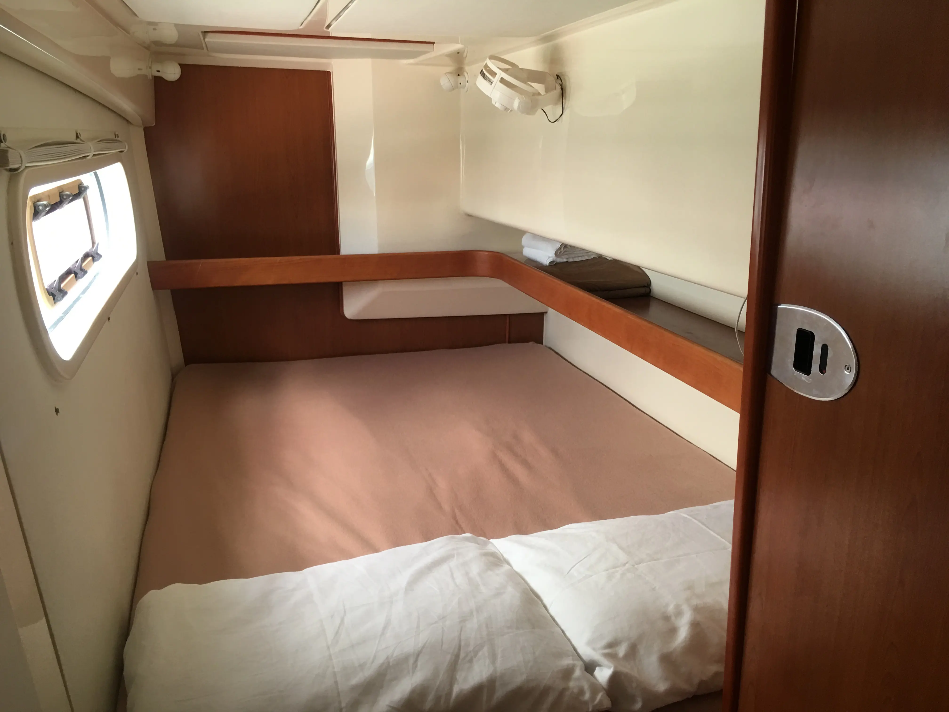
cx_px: 474
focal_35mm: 29
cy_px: 356
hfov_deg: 61.7
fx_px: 795
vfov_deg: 48.2
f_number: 2.2
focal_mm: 4.15
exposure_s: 1/30
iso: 32
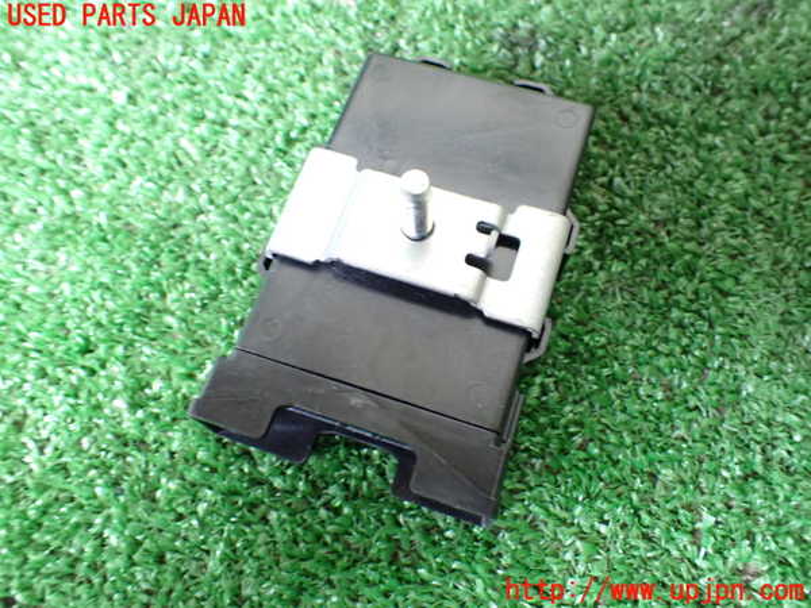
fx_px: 703
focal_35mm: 30
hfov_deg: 60.0
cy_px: 304
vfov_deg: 46.8
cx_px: 406
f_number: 2.3
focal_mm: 5.4
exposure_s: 1/30
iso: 1000
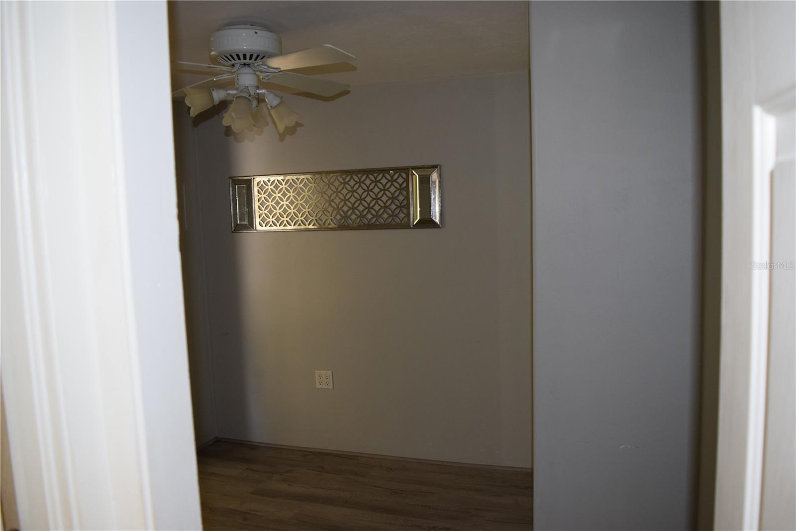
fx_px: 597
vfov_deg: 47.9
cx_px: 398
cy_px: 266
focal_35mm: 27
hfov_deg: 67.4
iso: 800
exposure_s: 1/60
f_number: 4
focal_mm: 18
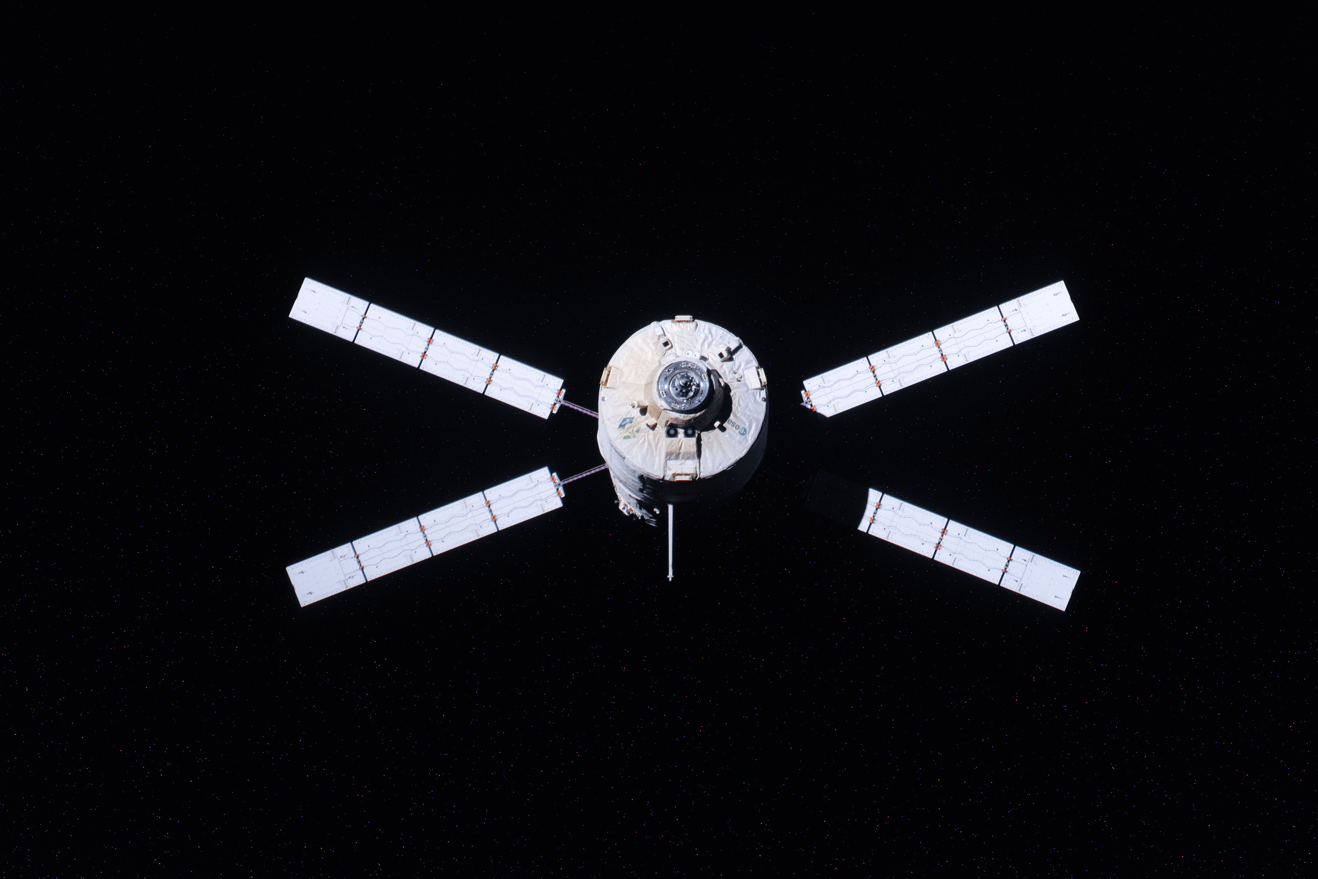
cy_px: 440
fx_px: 14643
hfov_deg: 5.2
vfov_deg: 3.4
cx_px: 659
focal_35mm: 400
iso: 400
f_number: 5.6
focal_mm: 400
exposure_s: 1/640
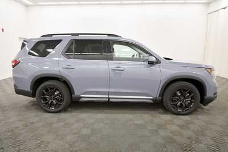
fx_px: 139
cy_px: 76
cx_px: 114
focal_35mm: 22
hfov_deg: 78.6
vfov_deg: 57.3
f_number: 5.3
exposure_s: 1/125
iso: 1000
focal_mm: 15
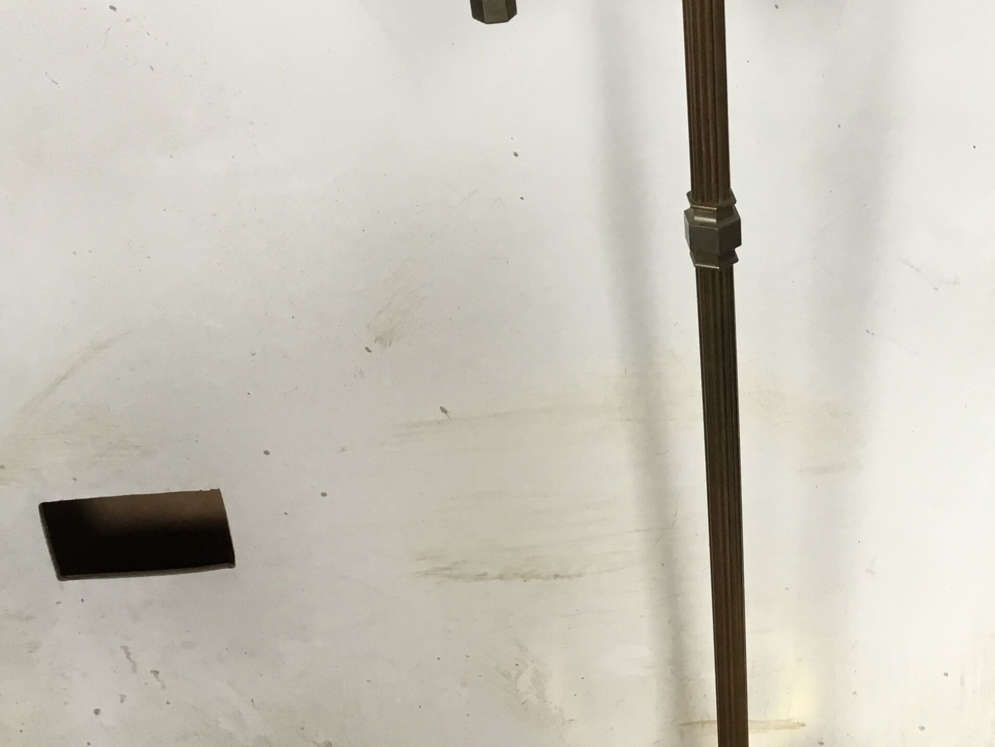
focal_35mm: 53
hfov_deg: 35.3
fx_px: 1524
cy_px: 413
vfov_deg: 27.5
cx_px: 755
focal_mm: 3.3
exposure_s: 1/33
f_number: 2.4
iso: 80
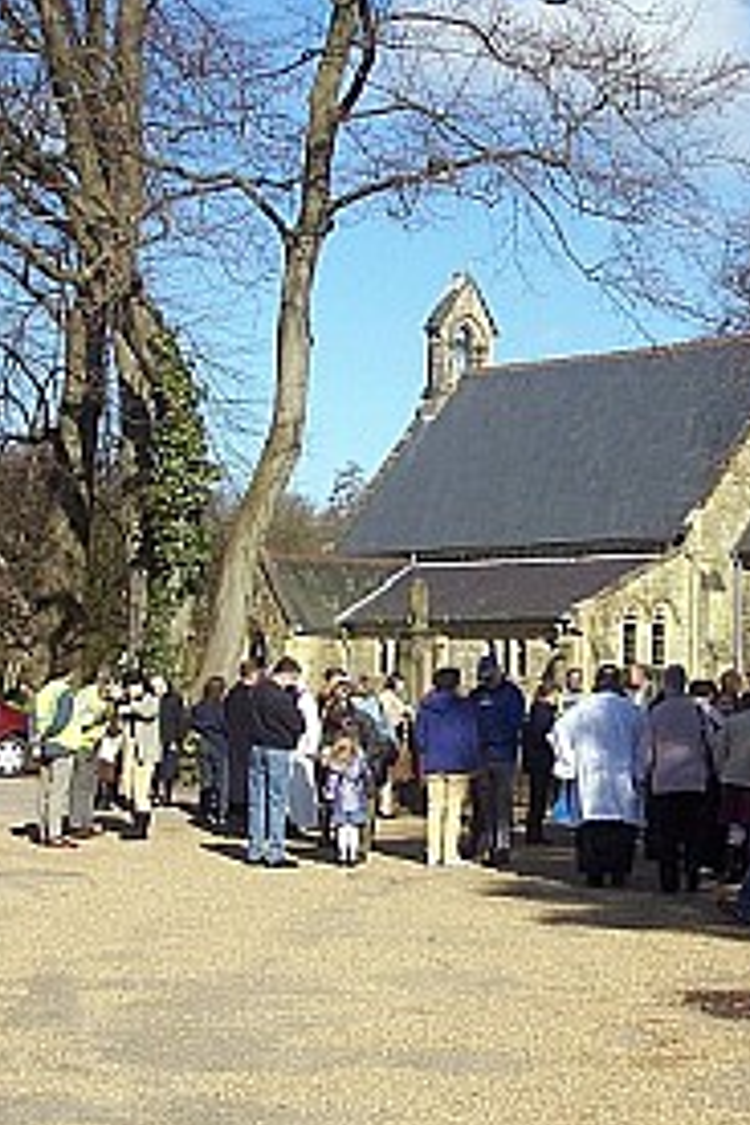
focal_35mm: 89
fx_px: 2781
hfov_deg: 15.2
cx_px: 652
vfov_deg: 22.9
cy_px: 583
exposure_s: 1/750
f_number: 3.2
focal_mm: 9.8
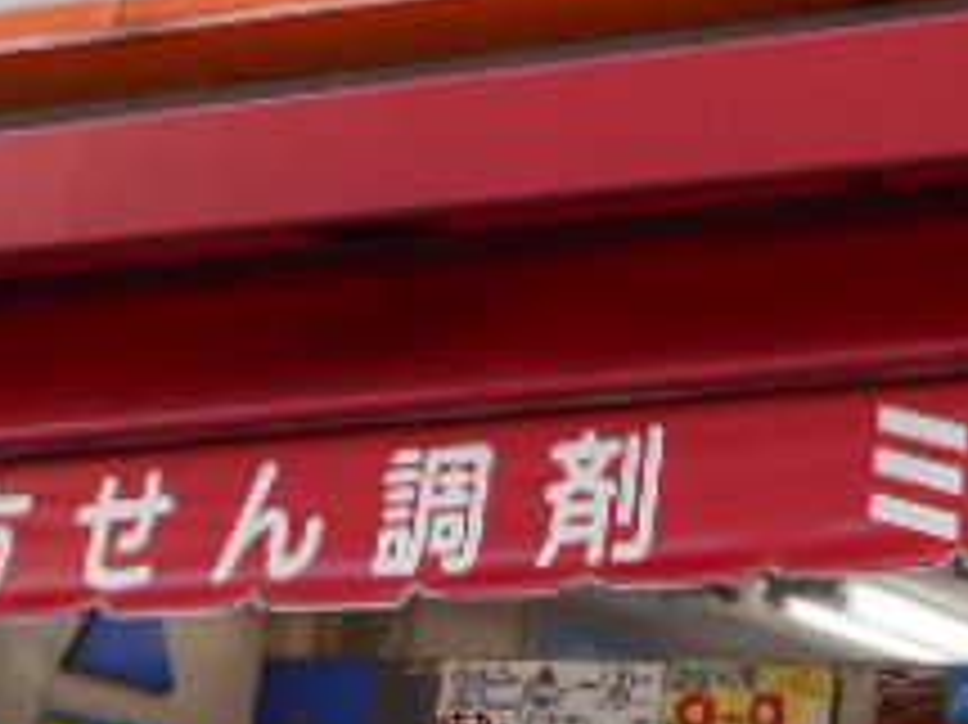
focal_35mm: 131
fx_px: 3661
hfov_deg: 14.8
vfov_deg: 11.0
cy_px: -297
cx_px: 991
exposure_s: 1/50
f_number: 4.7
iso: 80
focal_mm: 7.9
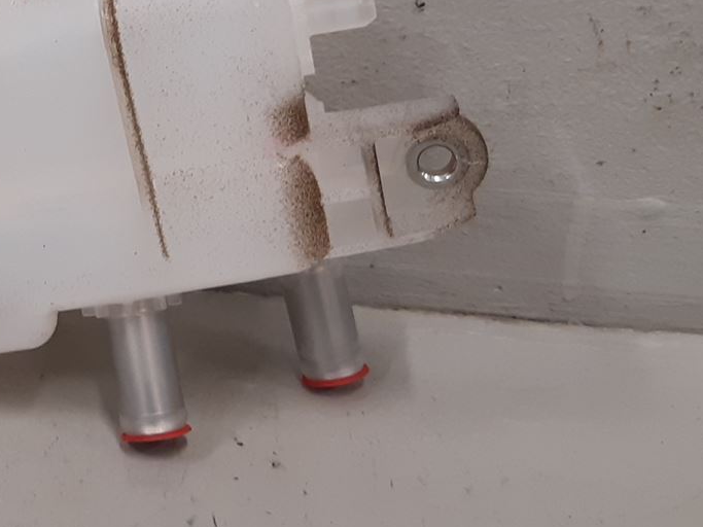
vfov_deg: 18.6
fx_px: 1584
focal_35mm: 78
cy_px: 56
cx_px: -98
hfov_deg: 23.3
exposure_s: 1/50
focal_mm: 3.93
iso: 100
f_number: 1.7
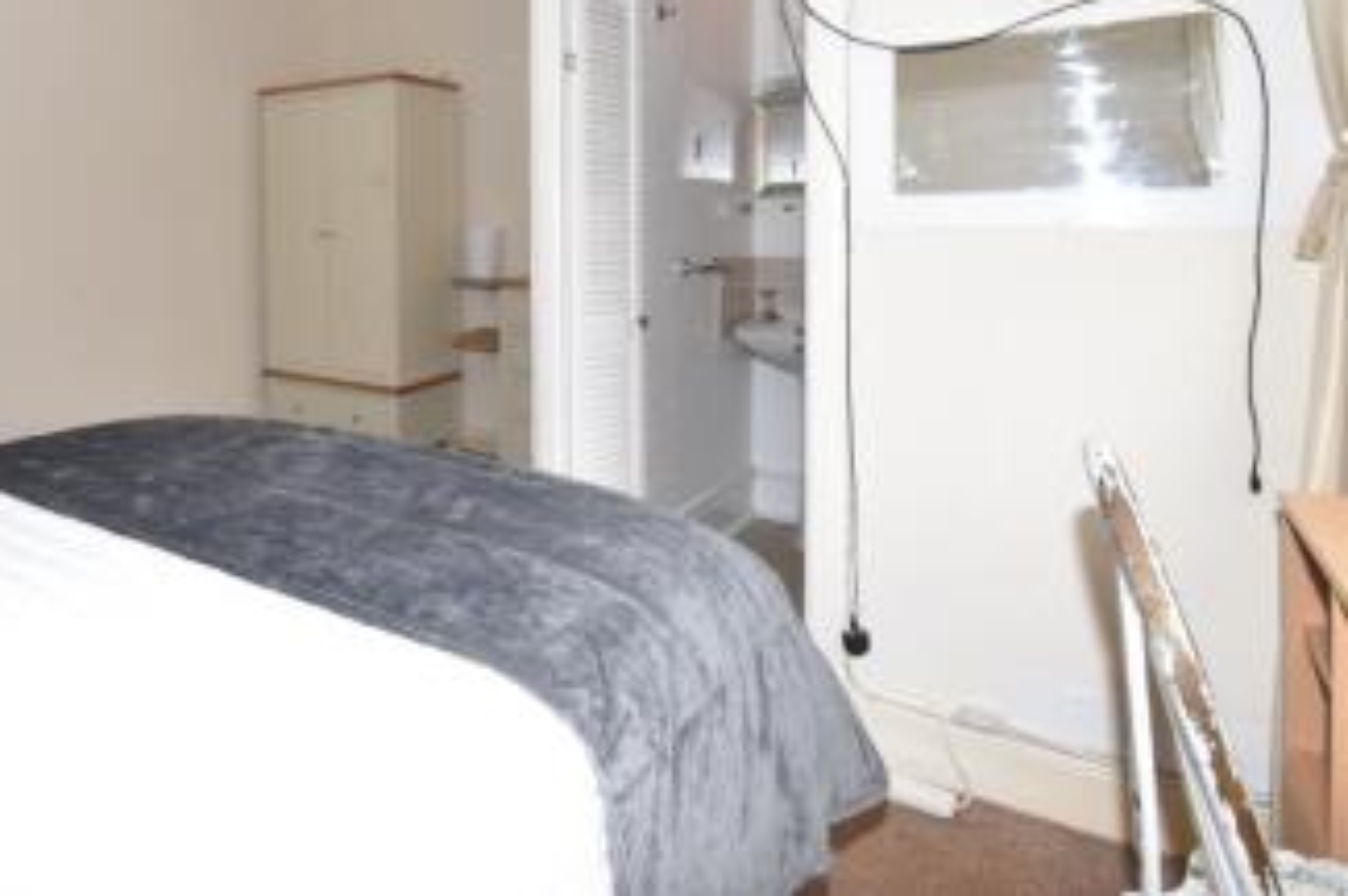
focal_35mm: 22
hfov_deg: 75.2
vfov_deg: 55.0
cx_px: 411
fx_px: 823
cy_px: 247
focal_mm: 10
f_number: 13
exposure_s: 1/60
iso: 1000
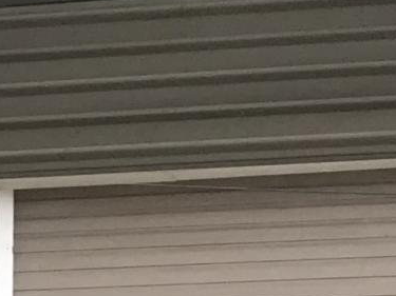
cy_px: 821
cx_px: -314
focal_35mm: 224
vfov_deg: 6.2
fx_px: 2562
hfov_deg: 8.5
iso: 40
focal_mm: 3.99
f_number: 1.8
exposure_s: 1/120
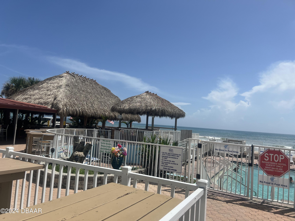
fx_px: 222
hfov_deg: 67.3
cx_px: 148
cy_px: 110
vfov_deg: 53.1
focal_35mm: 26
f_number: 1.5
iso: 50
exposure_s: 1/8000
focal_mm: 5.7
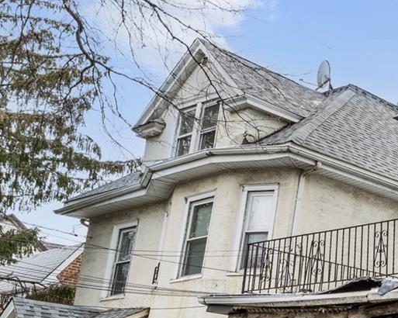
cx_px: 745
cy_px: 293
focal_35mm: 63
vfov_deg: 23.6
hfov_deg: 20.1
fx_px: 737
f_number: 11
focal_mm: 16.7
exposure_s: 1/2.5
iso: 100
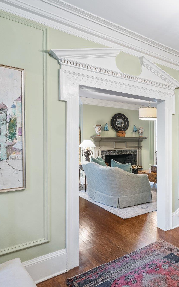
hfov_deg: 42.0
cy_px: 144
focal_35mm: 25
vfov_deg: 72.5
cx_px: 183
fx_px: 195
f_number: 9
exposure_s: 2
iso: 200
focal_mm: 16
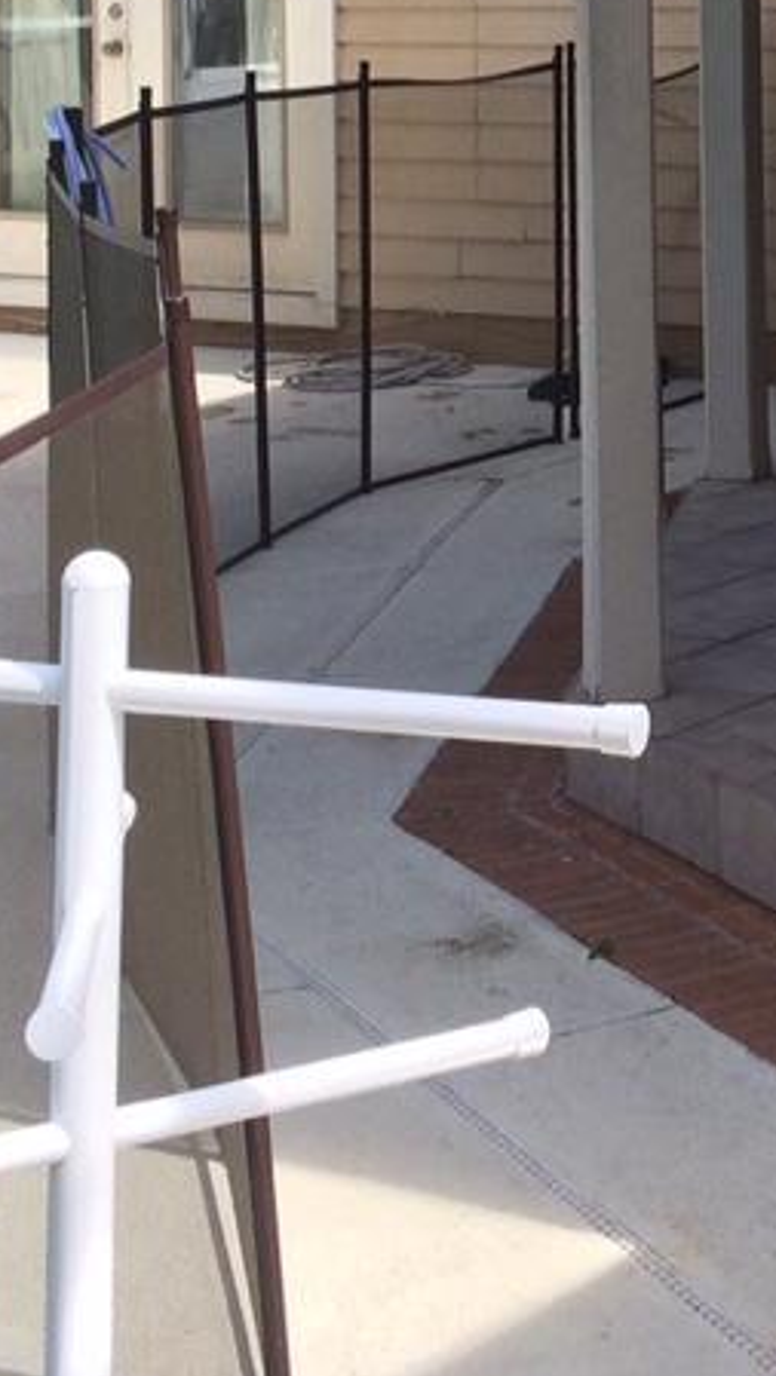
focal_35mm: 90
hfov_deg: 12.6
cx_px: 1239
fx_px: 3288
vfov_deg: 22.7
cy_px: 3
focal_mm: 4.15
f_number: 2.2
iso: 32
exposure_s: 1/477
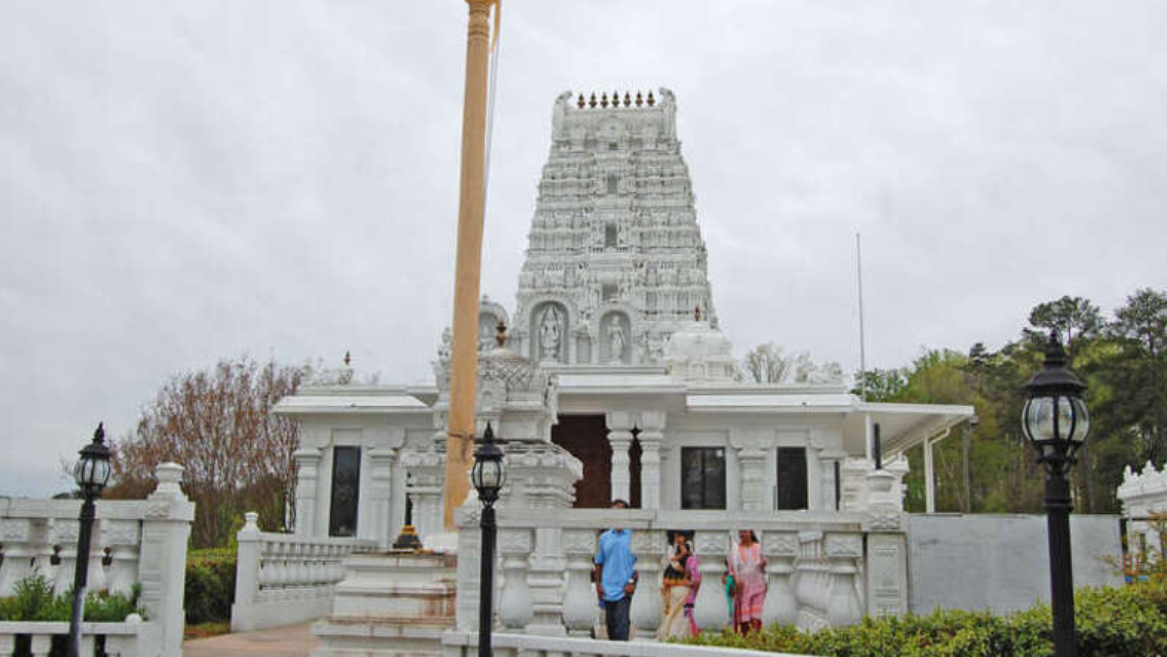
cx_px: 589
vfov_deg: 36.7
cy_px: 346
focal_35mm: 32
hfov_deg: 61.0
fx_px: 990
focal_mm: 20
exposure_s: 1/200
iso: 200
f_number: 7.1
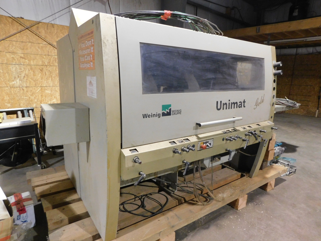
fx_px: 213
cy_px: 120
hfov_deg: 73.9
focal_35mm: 23
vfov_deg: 58.9
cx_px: 160
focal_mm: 4
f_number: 3
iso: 400
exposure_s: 1/20
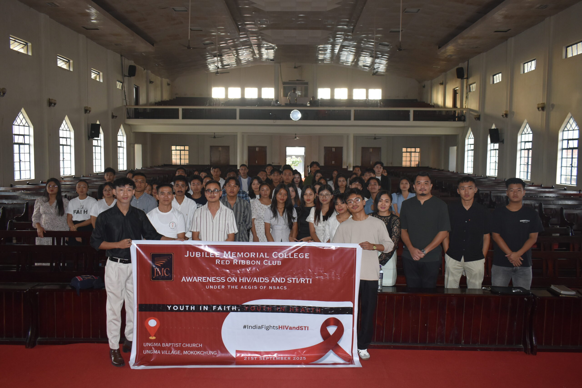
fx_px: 485
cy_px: 194
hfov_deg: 61.9
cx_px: 291
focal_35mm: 30
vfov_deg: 43.6
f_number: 4
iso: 800
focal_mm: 20
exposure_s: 1/60
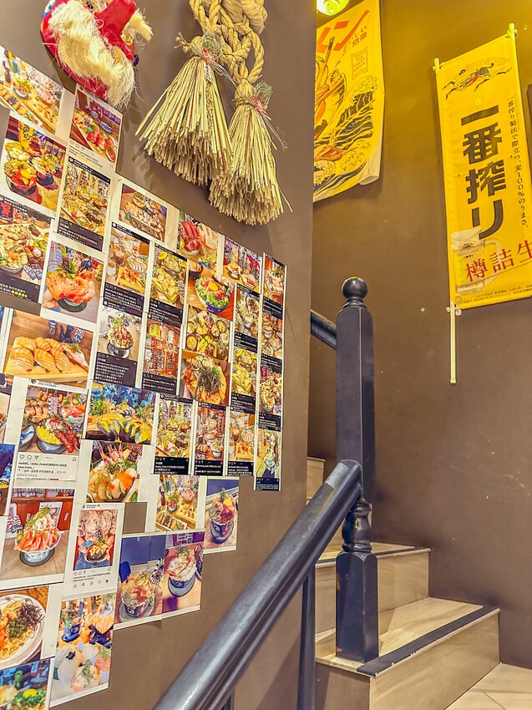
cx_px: 266
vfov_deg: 71.6
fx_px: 492
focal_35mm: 24
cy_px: 355
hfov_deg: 56.8
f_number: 1.8
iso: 800
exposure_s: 1/40
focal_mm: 6.86
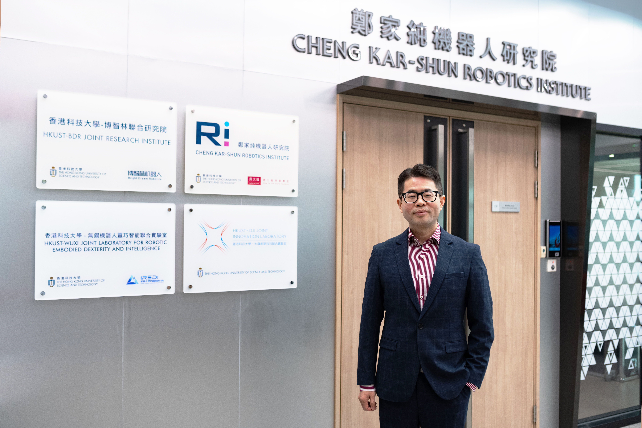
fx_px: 624
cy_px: 214
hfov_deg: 54.4
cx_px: 321
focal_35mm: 35
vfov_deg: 37.9
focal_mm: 35
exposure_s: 1/125
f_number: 2.8
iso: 500
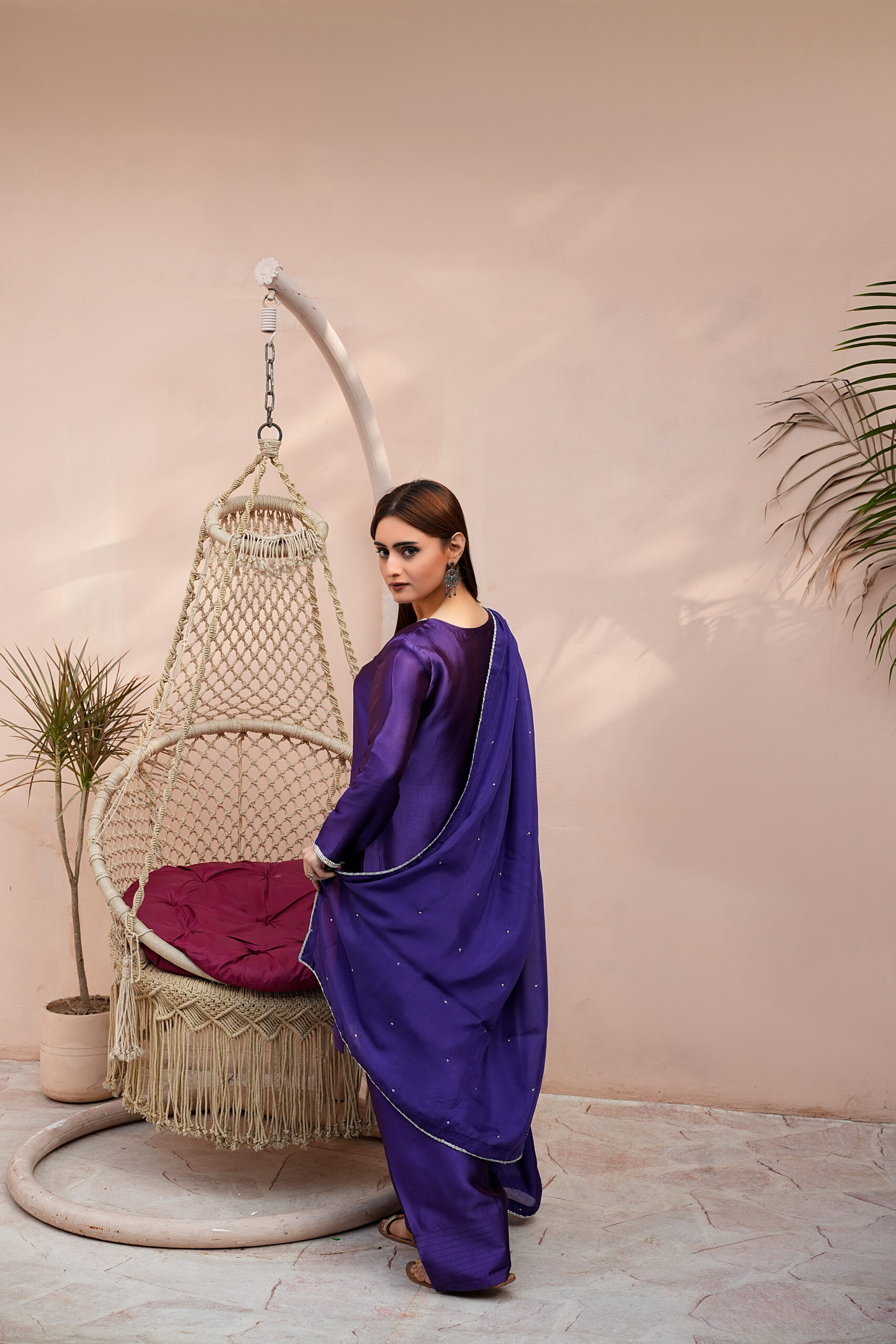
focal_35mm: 50
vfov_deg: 39.6
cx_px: 448
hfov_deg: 27.0
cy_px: 672
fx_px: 1866
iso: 200
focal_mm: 50
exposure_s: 1/200
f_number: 6.3
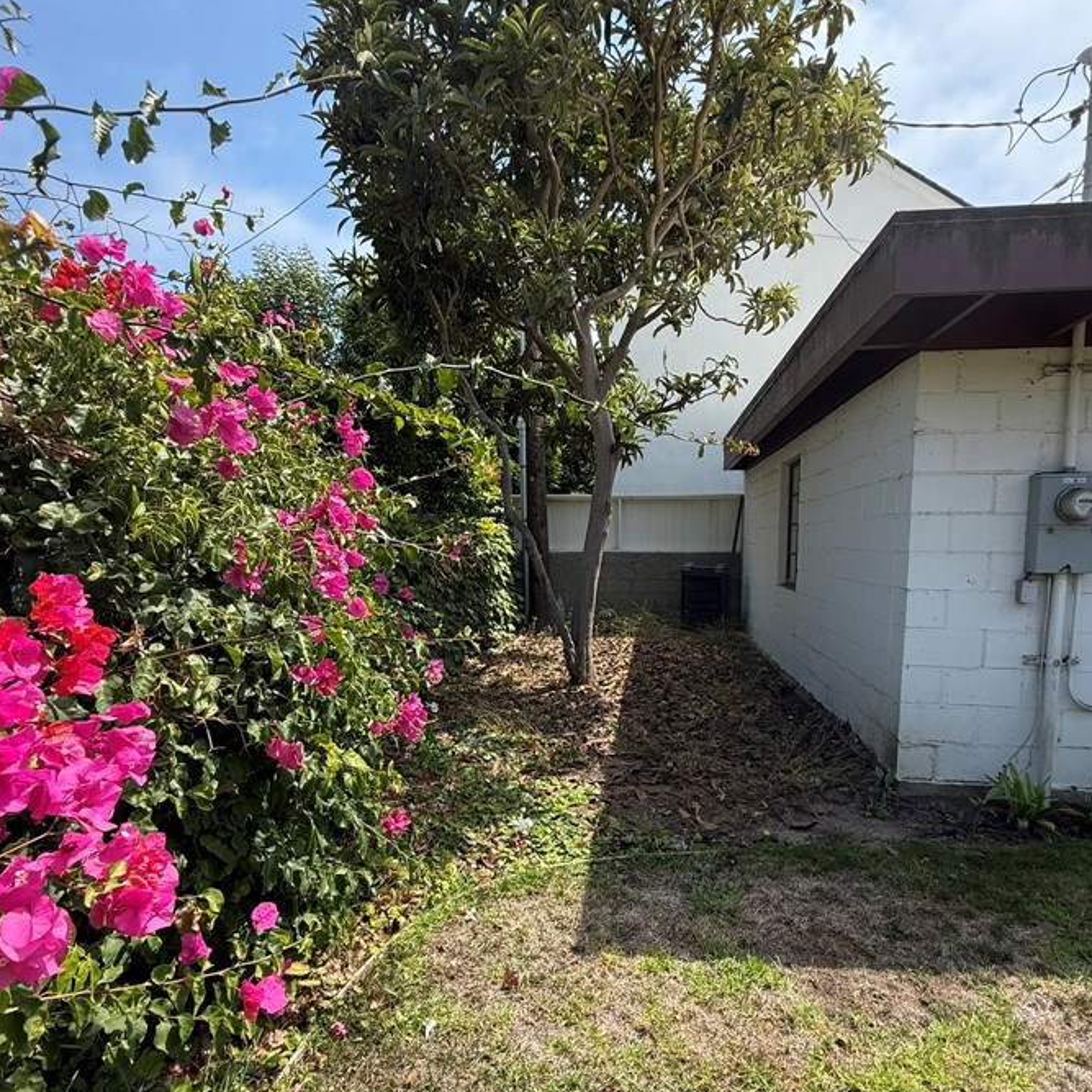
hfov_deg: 77.6
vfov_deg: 77.4
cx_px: 573
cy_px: 612
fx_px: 678
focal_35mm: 19
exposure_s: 1/864
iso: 64
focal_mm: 2.22
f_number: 2.2
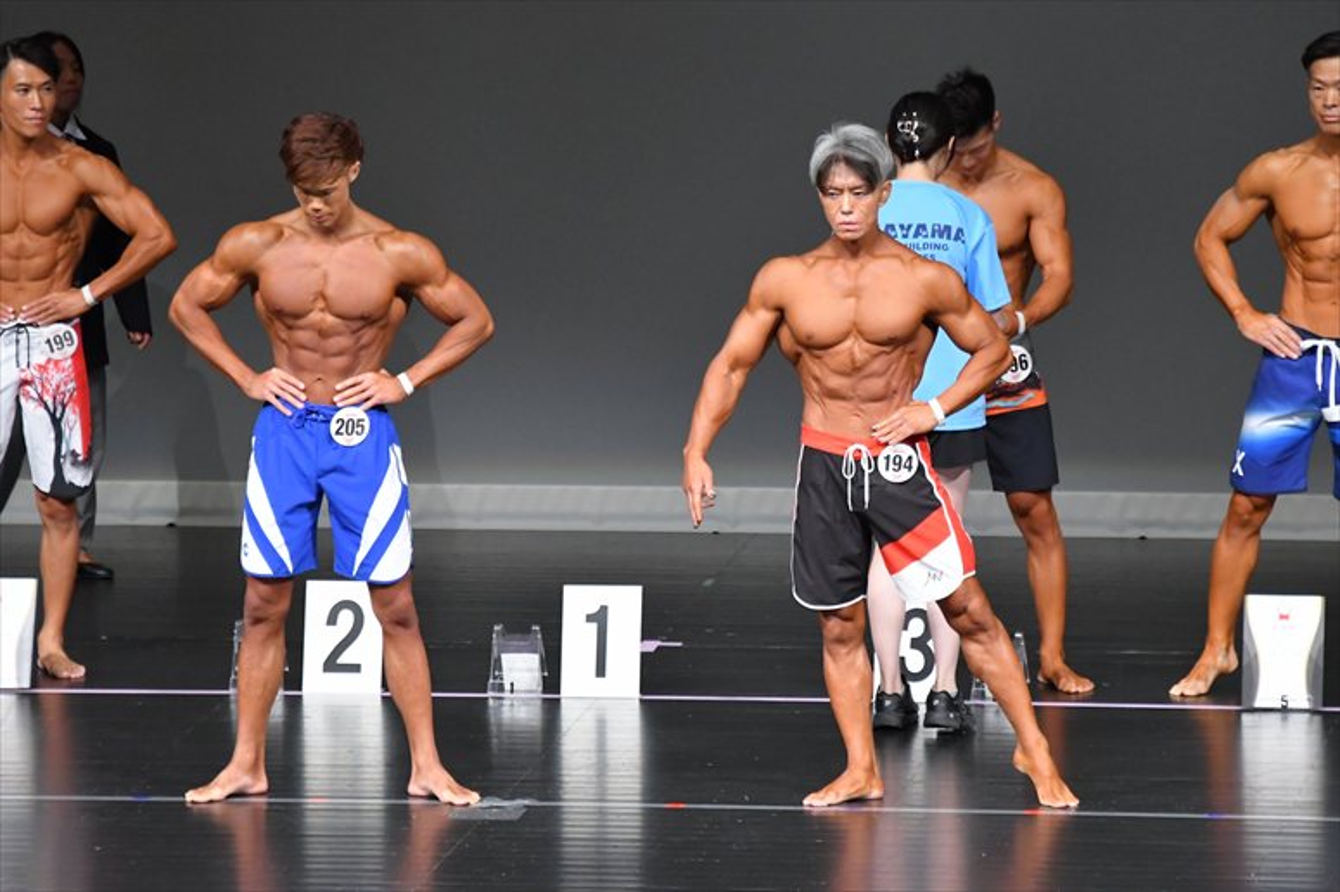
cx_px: 670
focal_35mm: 315
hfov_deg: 6.5
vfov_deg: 4.4
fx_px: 11719
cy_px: 446
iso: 5000
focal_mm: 210
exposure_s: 1/400
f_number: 5.6
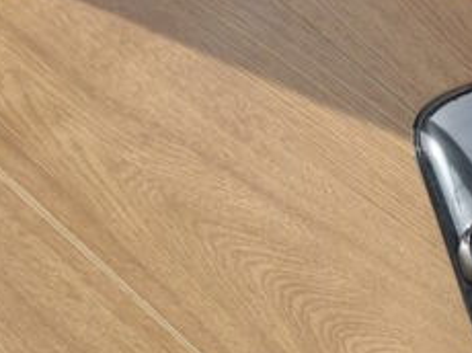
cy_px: -126
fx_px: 3010
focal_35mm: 221
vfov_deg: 6.6
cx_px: 1061
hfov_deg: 8.3
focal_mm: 50.8
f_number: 8
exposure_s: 1/125
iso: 160
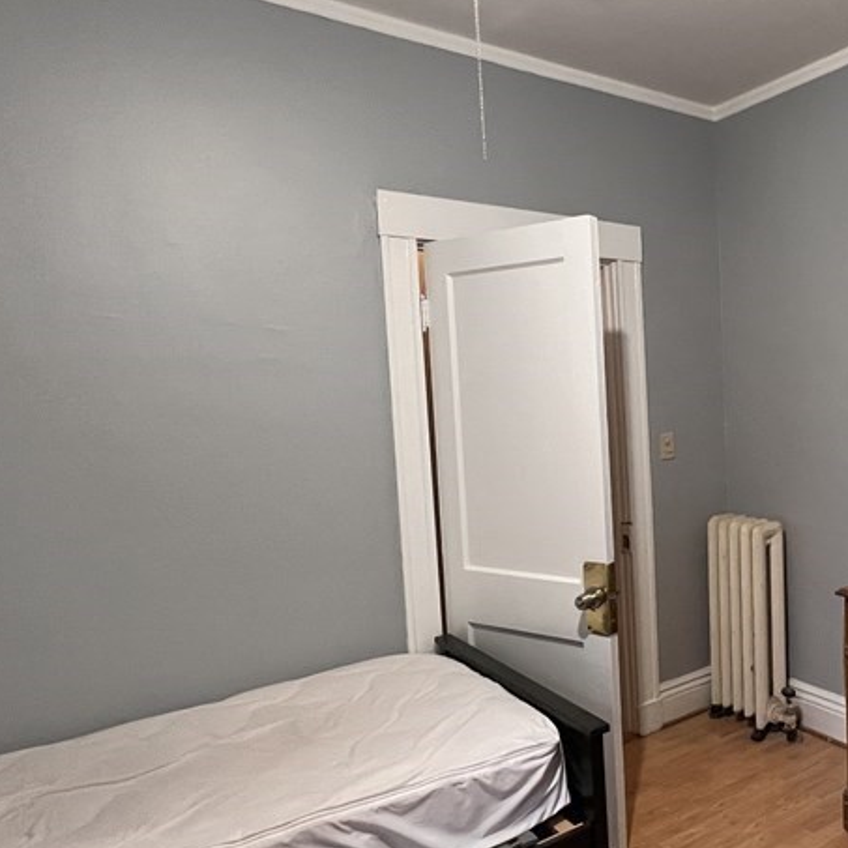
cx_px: 797
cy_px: 436
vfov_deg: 60.9
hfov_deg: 51.9
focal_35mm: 26
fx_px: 721
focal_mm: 1.57
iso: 400
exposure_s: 1/60
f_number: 1.8
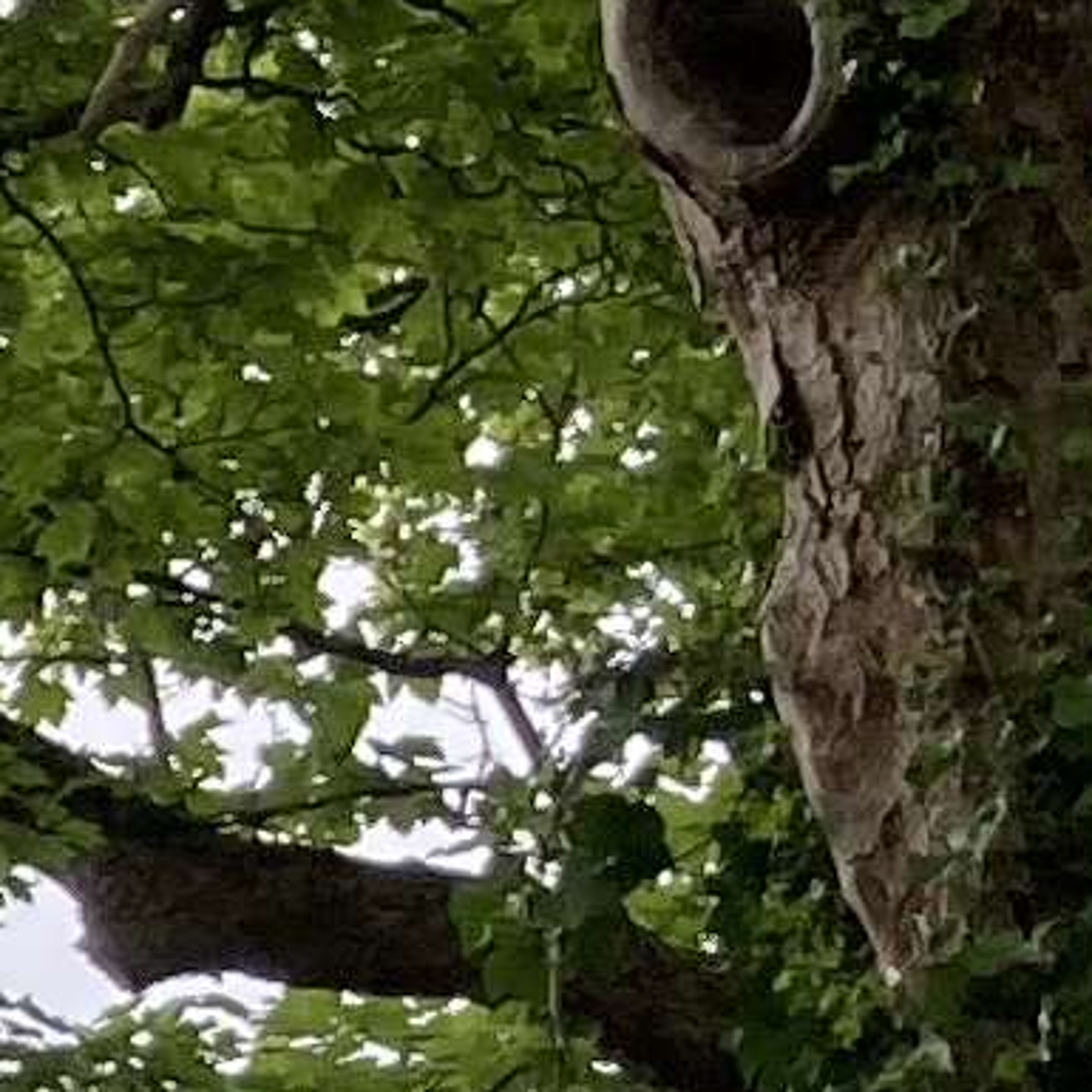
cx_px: -2592
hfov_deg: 6.1
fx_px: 9244
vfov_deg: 6.7
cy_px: 1628
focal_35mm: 259
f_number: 1.8
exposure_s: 1/684
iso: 20
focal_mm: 3.99
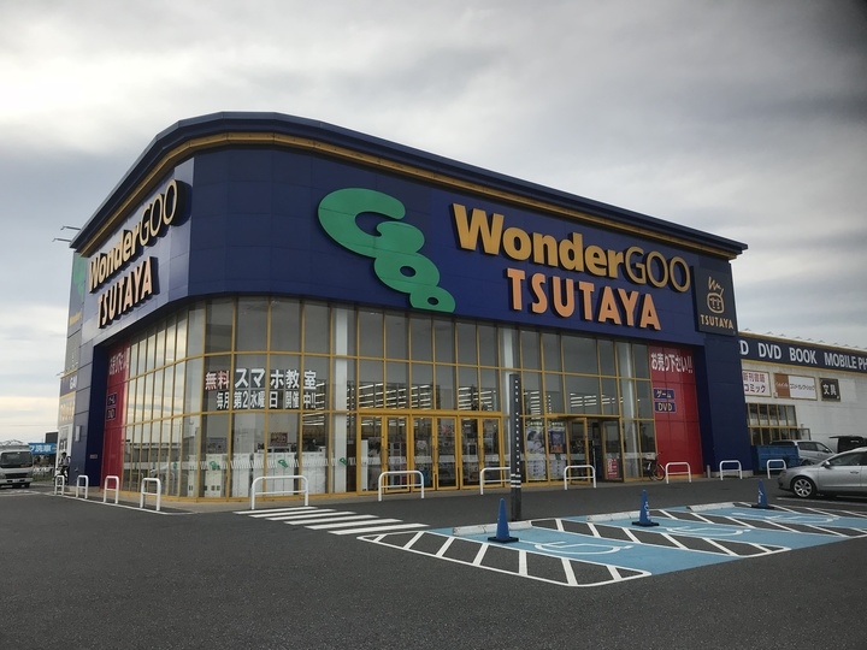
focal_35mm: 28
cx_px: 434
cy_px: 325
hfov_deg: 63.4
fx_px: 701
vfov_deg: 49.7
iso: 20
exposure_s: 1/2398
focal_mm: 3.99
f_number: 1.8
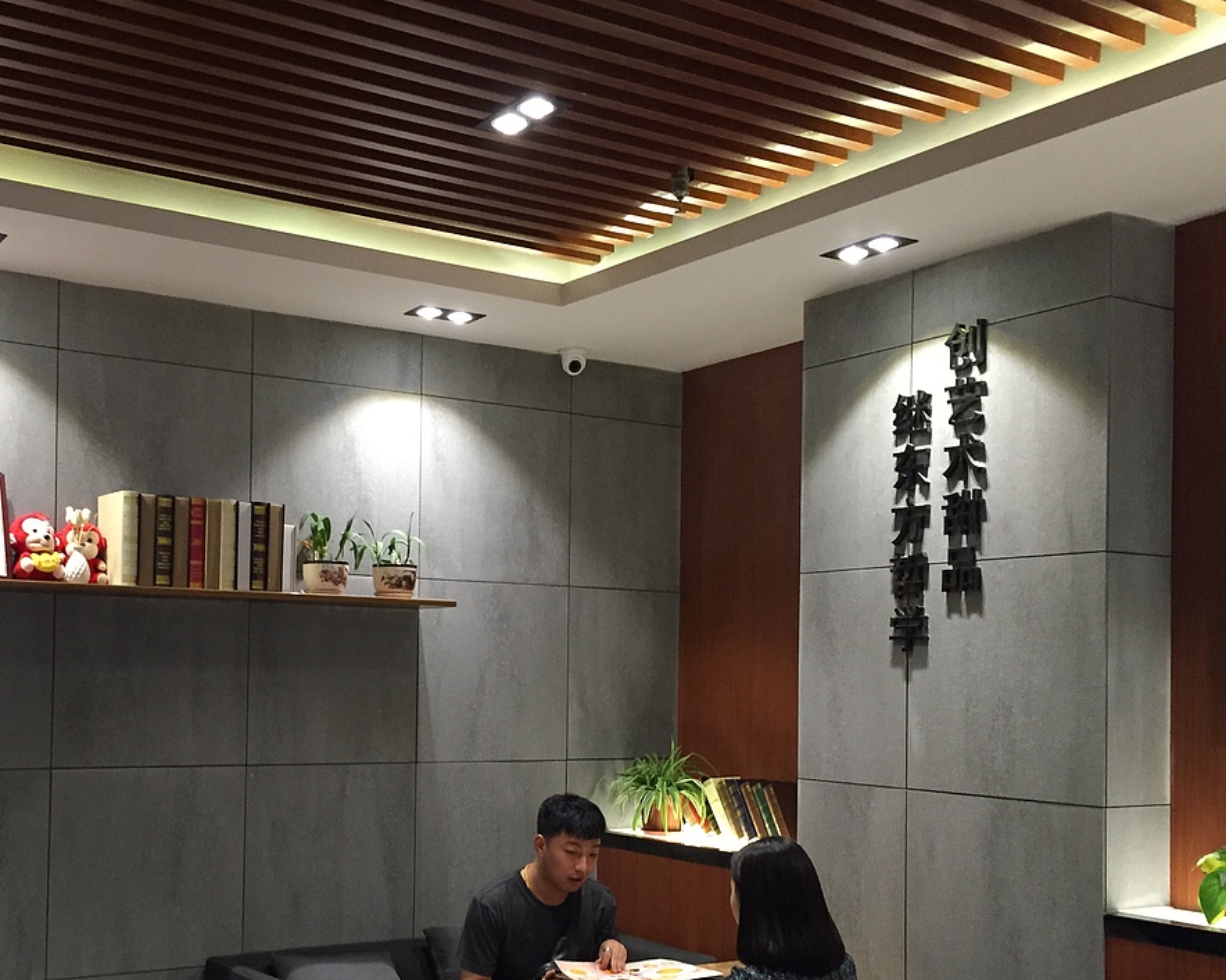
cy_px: 658
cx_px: 430
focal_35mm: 41
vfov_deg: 36.1
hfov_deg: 44.3
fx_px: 1488
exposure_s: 1/30
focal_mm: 4.15
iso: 200
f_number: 2.2
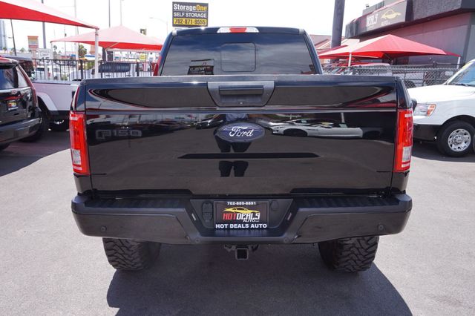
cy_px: 158
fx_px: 396
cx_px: 238
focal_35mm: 30
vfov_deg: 43.6
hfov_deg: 62.0
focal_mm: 20
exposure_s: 1/100
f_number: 8
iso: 100
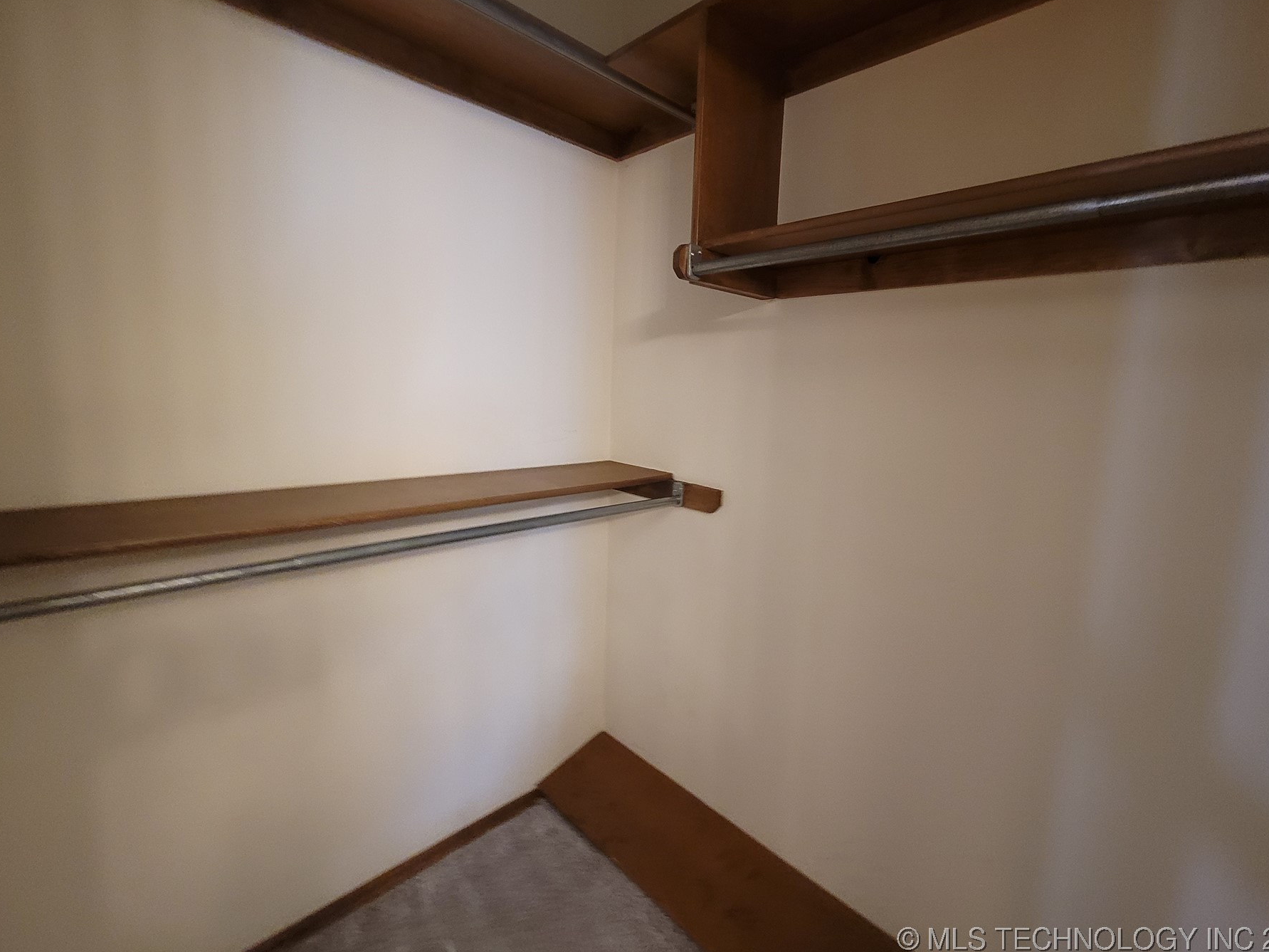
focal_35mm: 14
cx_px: 651
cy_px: 456
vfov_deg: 85.6
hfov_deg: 102.0
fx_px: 513
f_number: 2.2
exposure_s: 1/30
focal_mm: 2.2
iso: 500
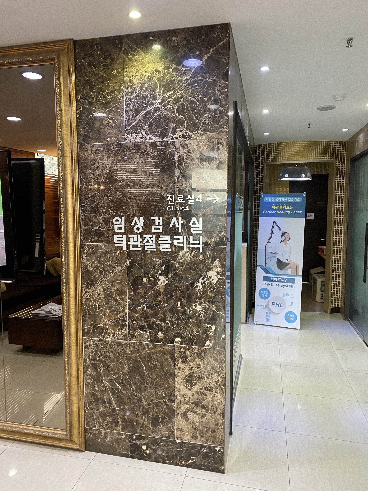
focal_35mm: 26
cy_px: 246
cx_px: 184
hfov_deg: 53.1
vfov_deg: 67.3
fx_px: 369
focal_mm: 4.25
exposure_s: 1/60
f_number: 1.8
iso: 160
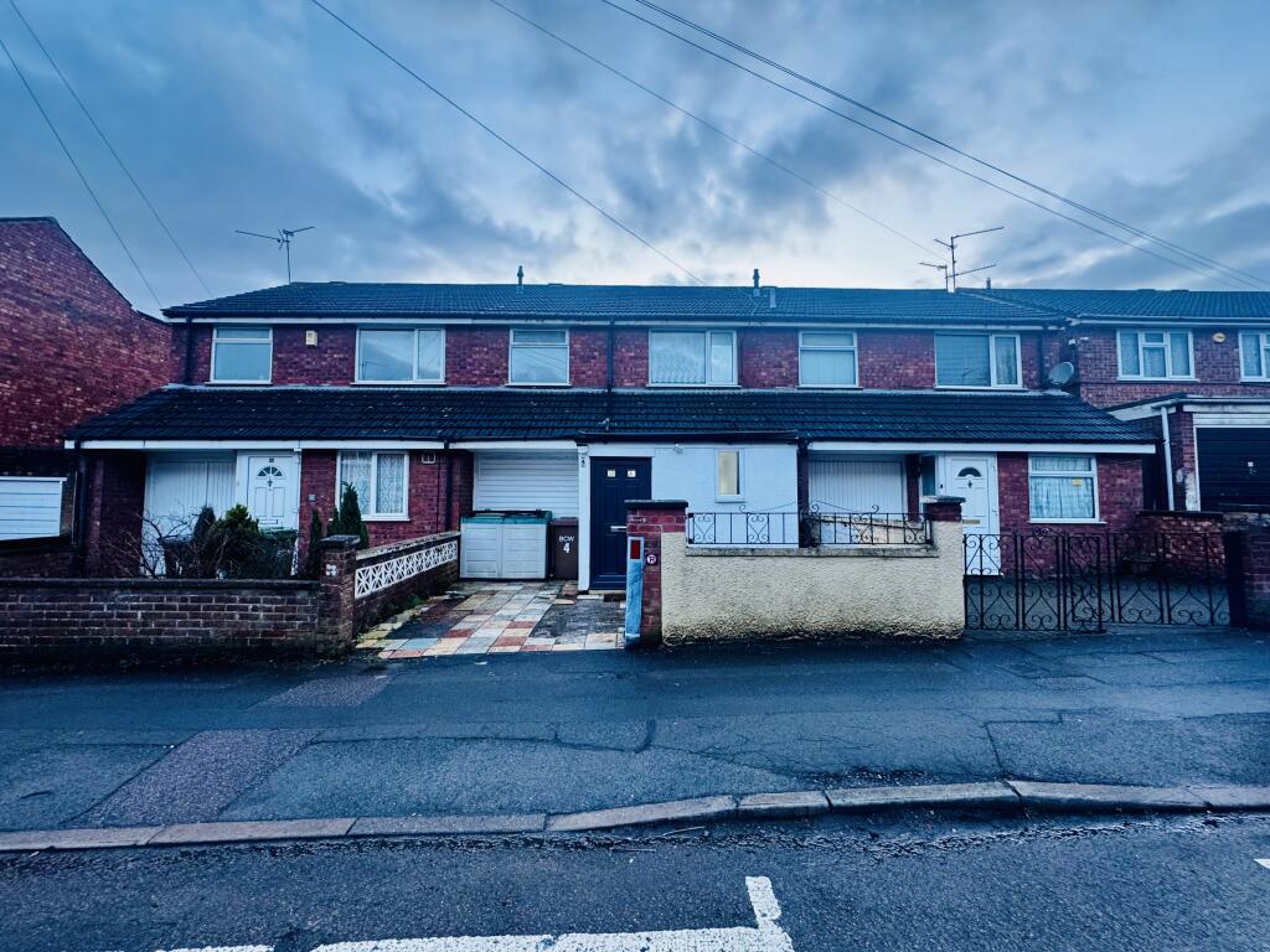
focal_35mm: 14
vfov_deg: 85.7
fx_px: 514
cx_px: 635
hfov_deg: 102.1
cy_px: 476
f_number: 2.2
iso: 250
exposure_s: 1/99
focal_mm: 2.22
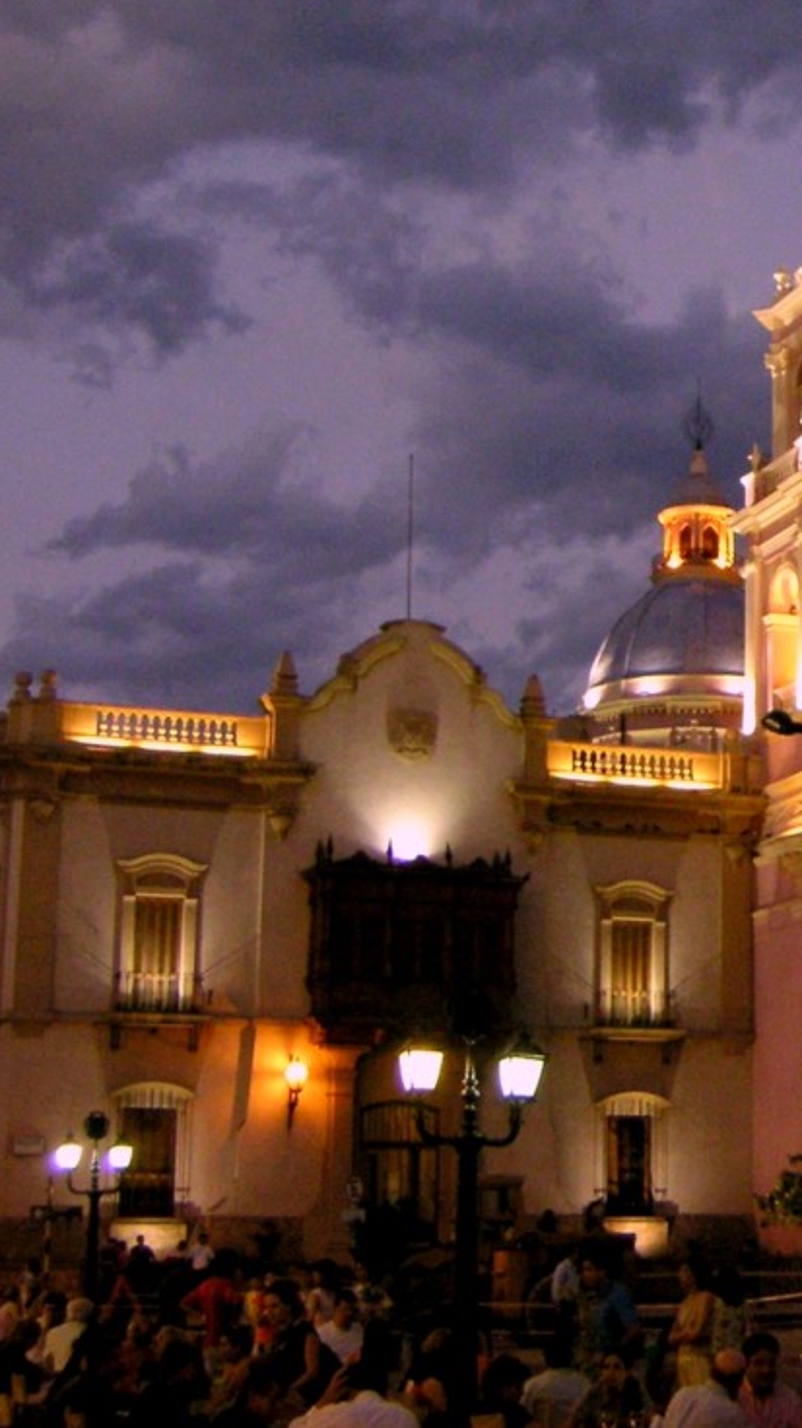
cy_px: 690
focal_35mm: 62
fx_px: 2346
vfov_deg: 33.8
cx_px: 942
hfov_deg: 18.5
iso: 200
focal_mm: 5.1
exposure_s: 1/20
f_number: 2.8
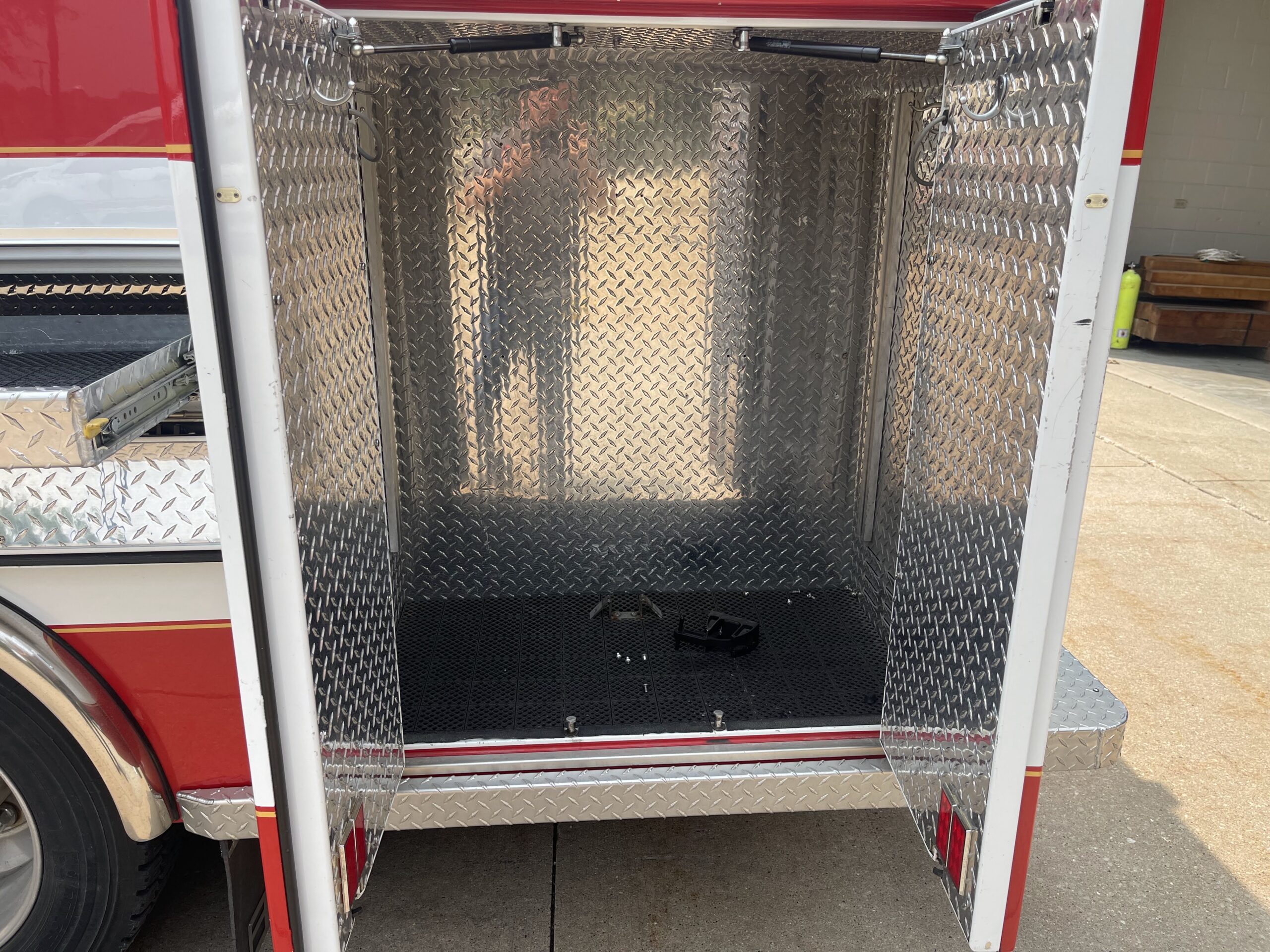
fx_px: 954
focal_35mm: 26
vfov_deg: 53.1
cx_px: 635
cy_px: 476
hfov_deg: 67.3
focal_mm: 5.1
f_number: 1.6
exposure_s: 1/1883
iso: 32
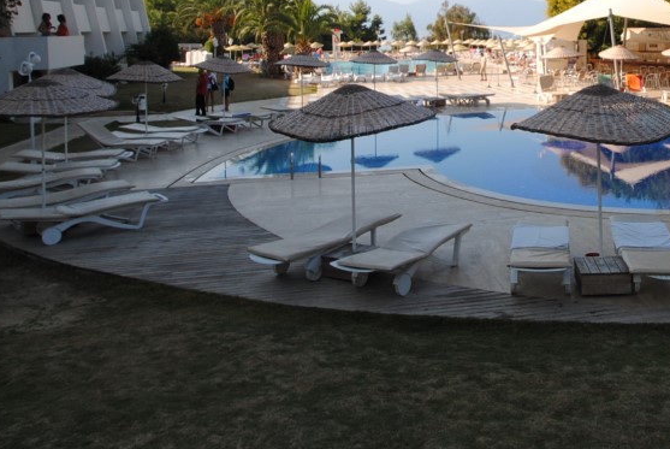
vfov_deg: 35.3
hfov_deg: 50.9
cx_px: 521
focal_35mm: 36
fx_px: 662
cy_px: 45
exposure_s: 1/200
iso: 100
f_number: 7.1
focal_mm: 11.5
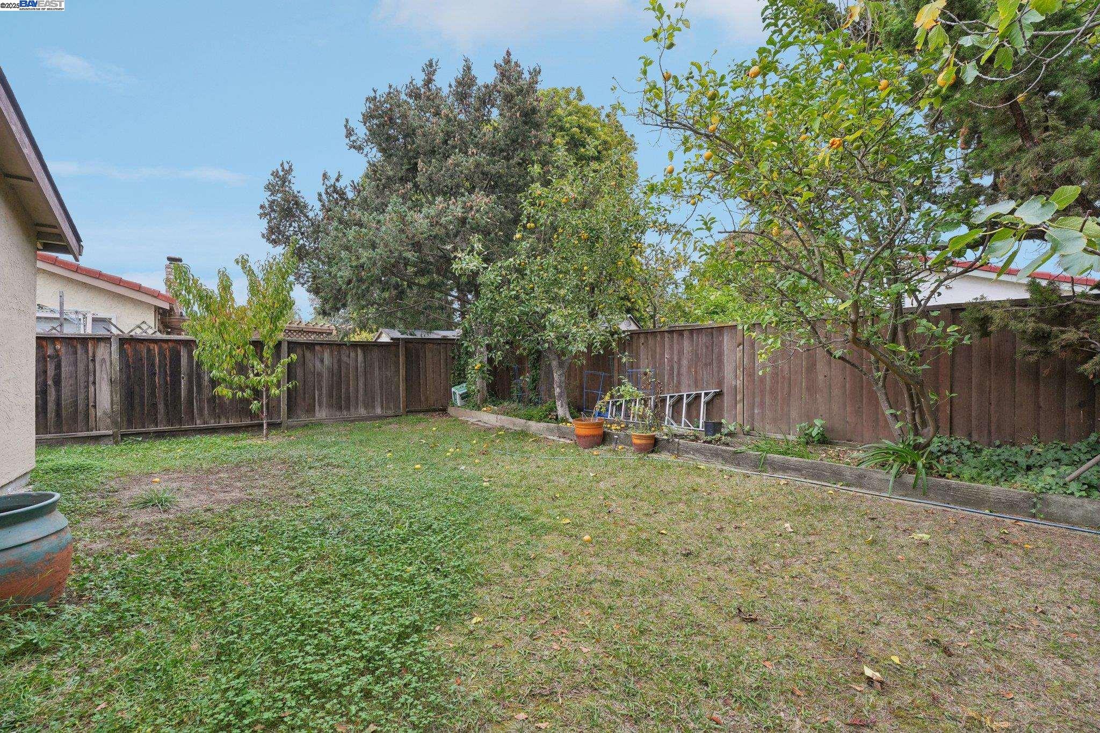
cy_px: 366
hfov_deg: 104.3
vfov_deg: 81.2
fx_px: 428
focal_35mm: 14
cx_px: 550
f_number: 8
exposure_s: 1/50
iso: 800
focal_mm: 14
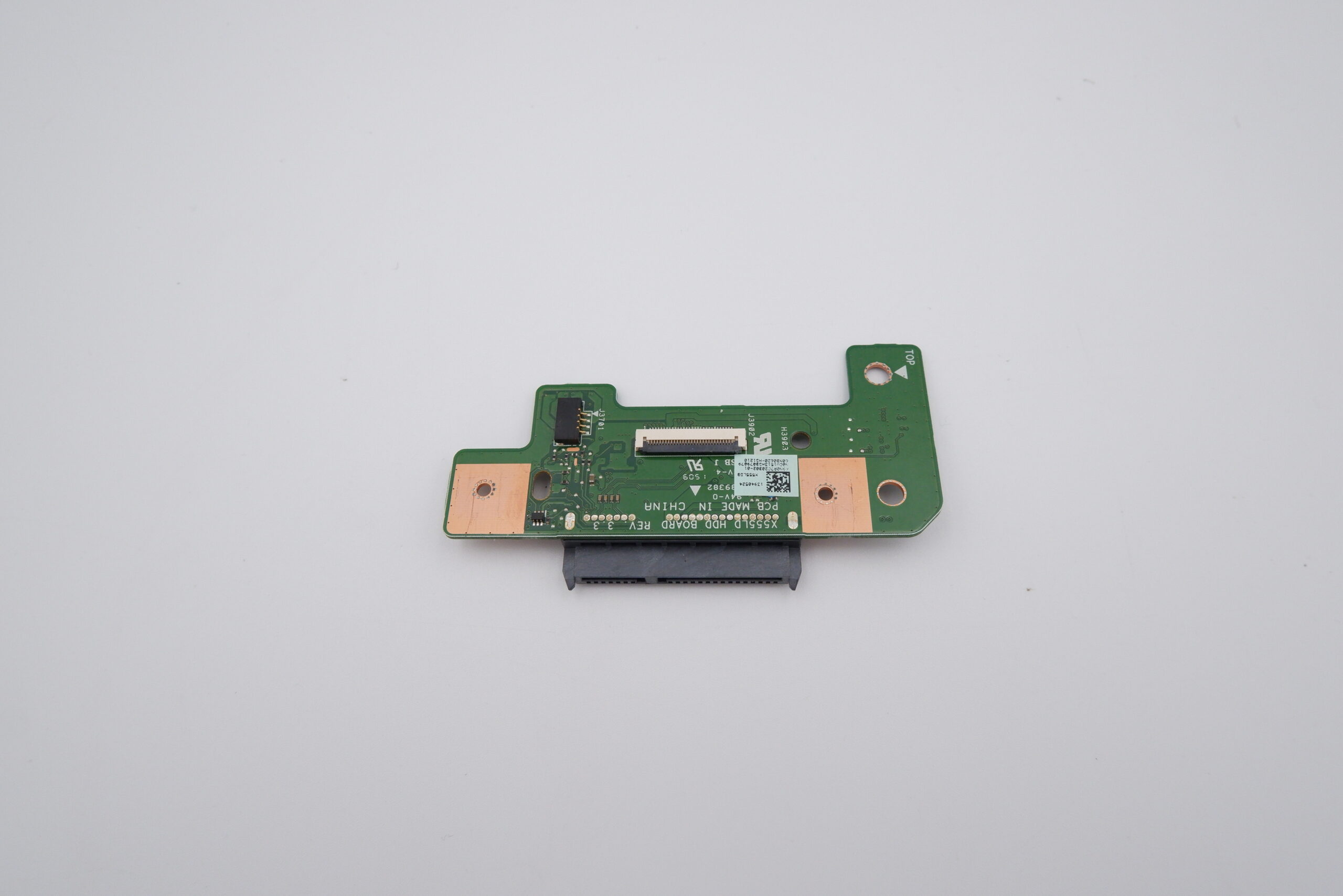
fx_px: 858
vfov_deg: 55.1
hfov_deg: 76.1
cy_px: 448
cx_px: 672
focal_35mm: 23
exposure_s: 1/450
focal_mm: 15
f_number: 7.1
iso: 1250
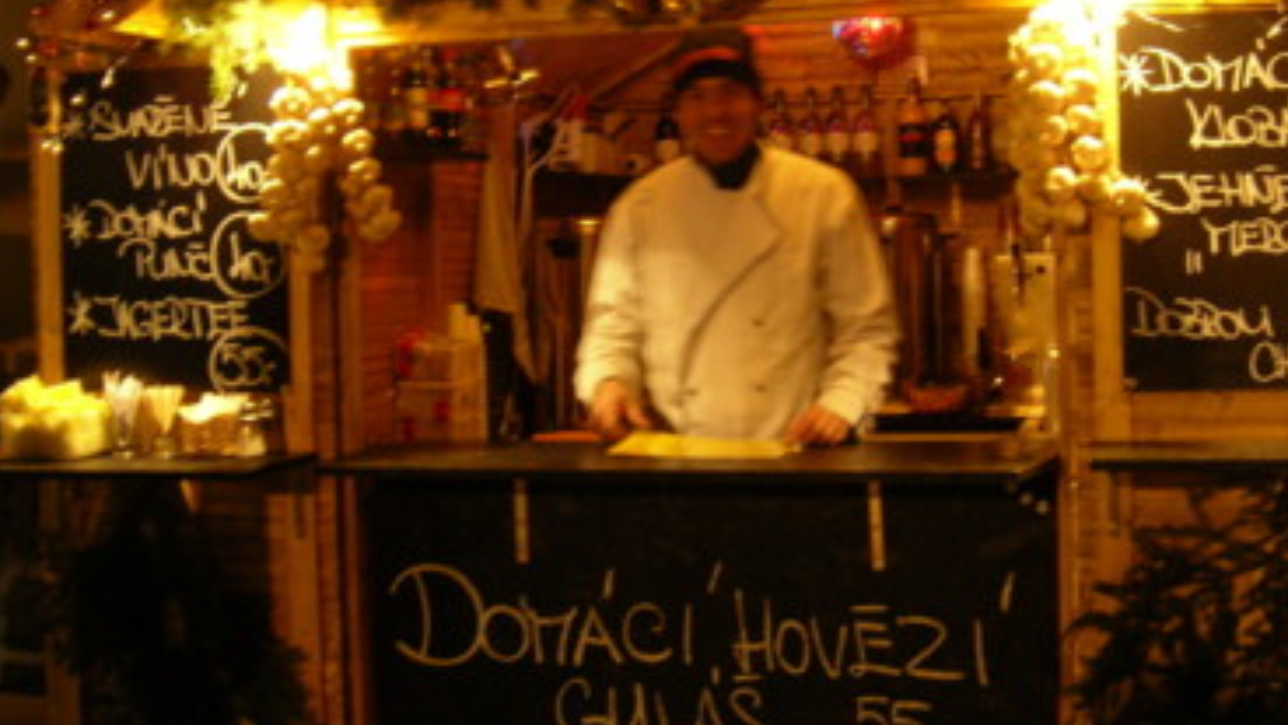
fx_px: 1639
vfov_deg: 24.6
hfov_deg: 42.8
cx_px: 732
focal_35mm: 48
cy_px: 182
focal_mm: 60
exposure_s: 1/15
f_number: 2.8
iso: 128
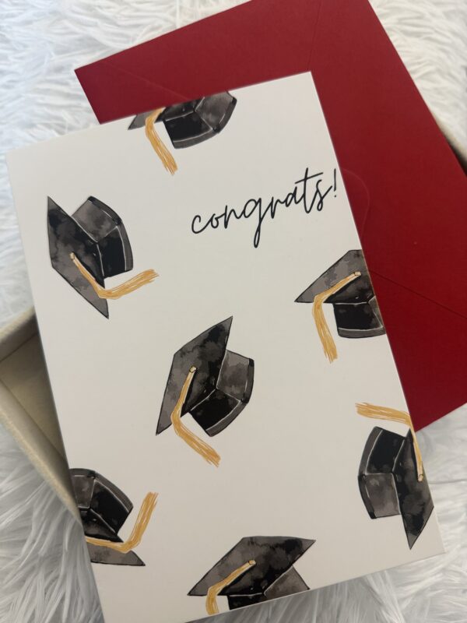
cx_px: 234
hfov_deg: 56.8
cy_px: 312
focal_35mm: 24
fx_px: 432
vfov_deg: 71.6
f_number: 1.78
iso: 160
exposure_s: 1/50
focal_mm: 6.76
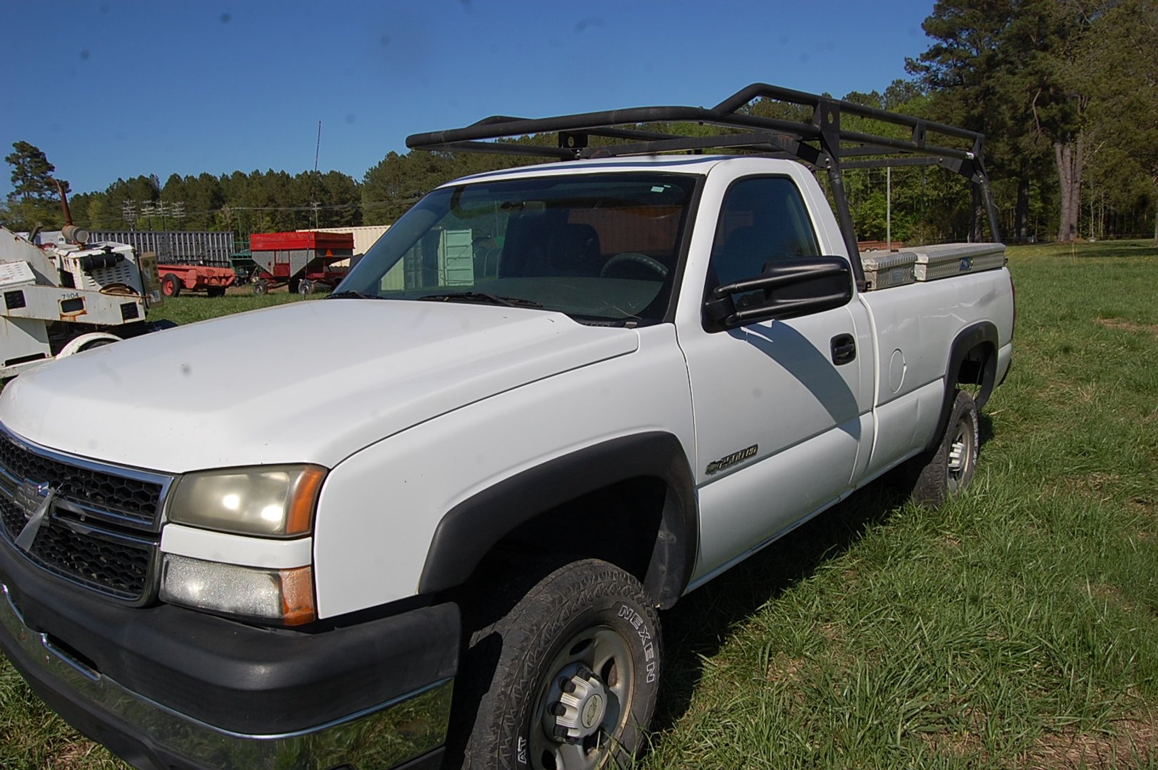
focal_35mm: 27
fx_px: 868
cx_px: 579
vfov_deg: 47.9
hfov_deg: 67.4
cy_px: 385
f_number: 11
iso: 200
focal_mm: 18
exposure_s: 1/500
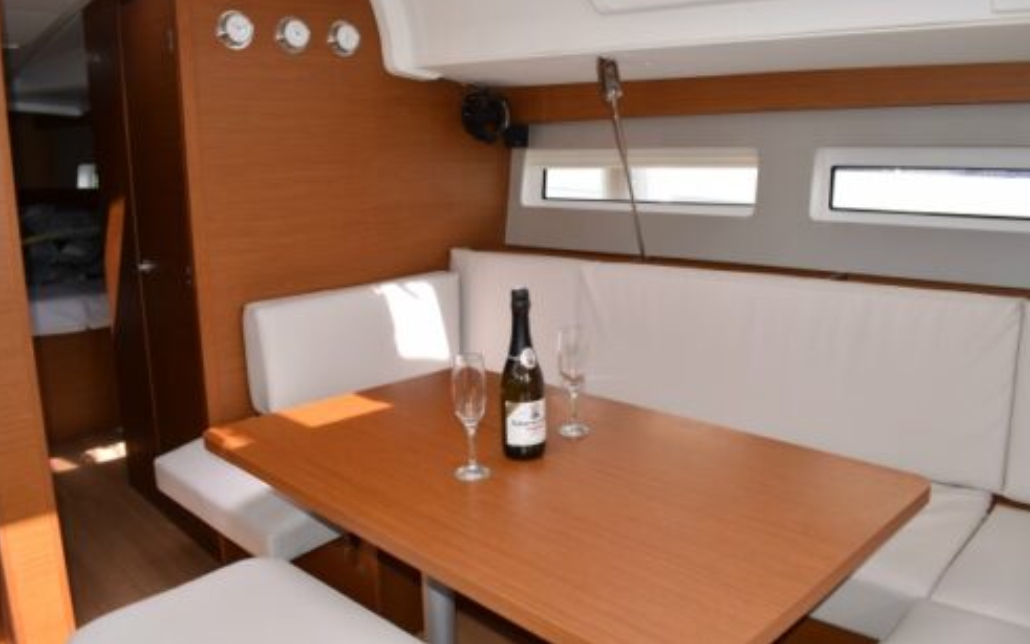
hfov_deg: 66.5
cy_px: 297
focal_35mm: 28
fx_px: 786
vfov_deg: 44.5
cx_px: 516
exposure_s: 1/80
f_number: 9
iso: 400
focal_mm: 18
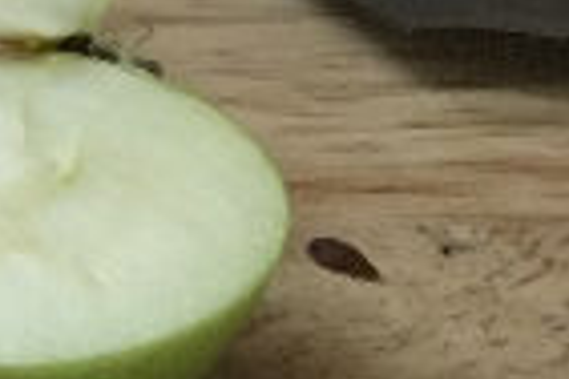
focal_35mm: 171
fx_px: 2703
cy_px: -407
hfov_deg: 9.9
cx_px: -977
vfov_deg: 7.7
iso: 200
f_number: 2.2
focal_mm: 4.15
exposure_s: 1/20
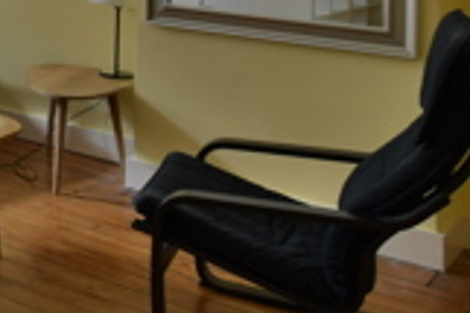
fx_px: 874
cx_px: -324
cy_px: -140
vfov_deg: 18.3
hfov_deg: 21.9
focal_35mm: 67
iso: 100
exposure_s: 1/13
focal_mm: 10
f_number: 4.5
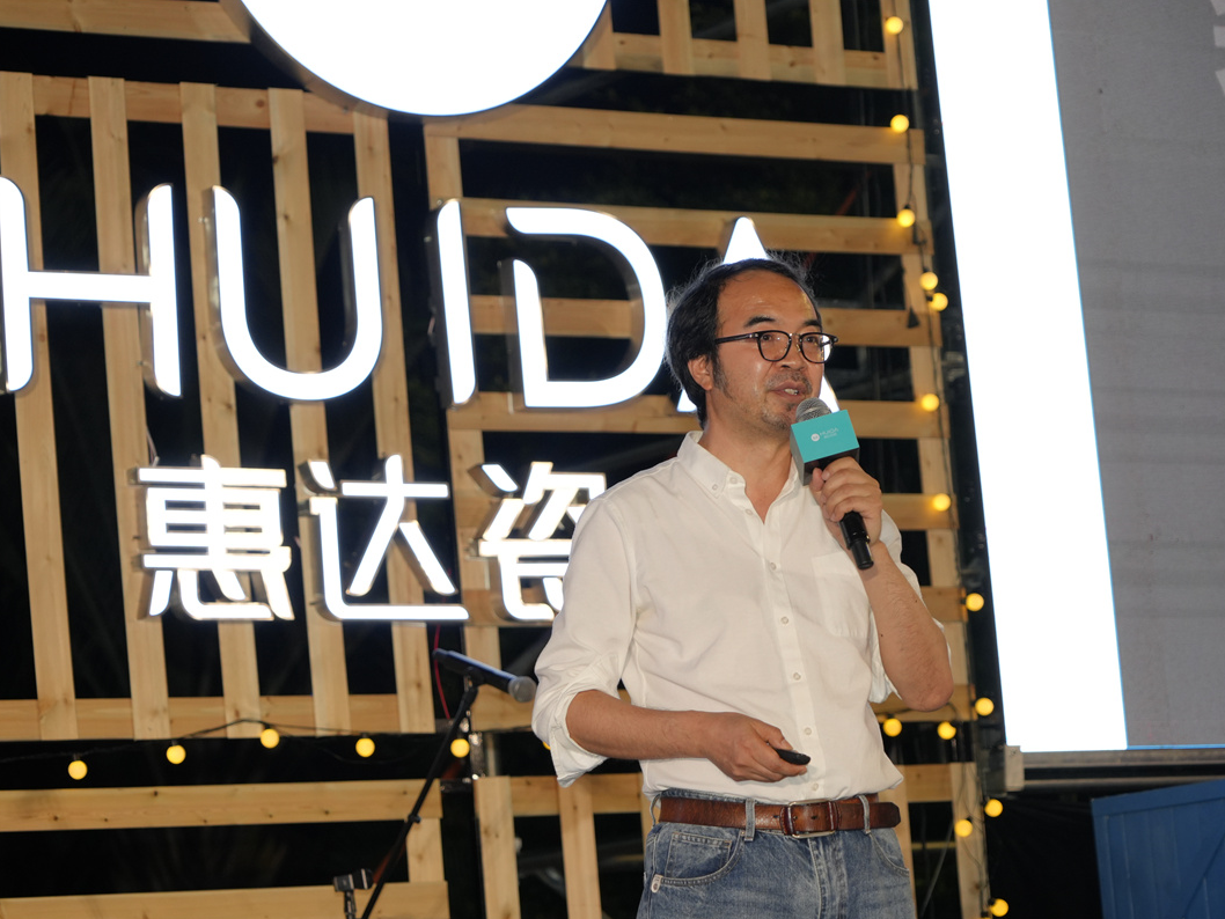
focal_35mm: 133
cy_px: 461
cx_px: 557
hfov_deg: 14.8
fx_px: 4708
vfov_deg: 11.2
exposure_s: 1/160
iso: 1000
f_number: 6.3
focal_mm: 122
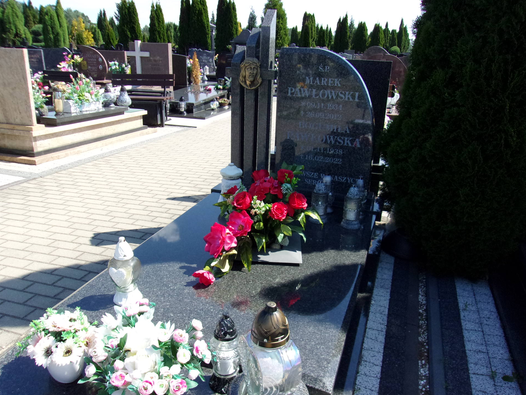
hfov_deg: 61.7
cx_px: 263
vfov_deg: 48.2
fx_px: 441
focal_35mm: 29
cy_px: 211
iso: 200
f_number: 10.4
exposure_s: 1/140
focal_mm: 4.9
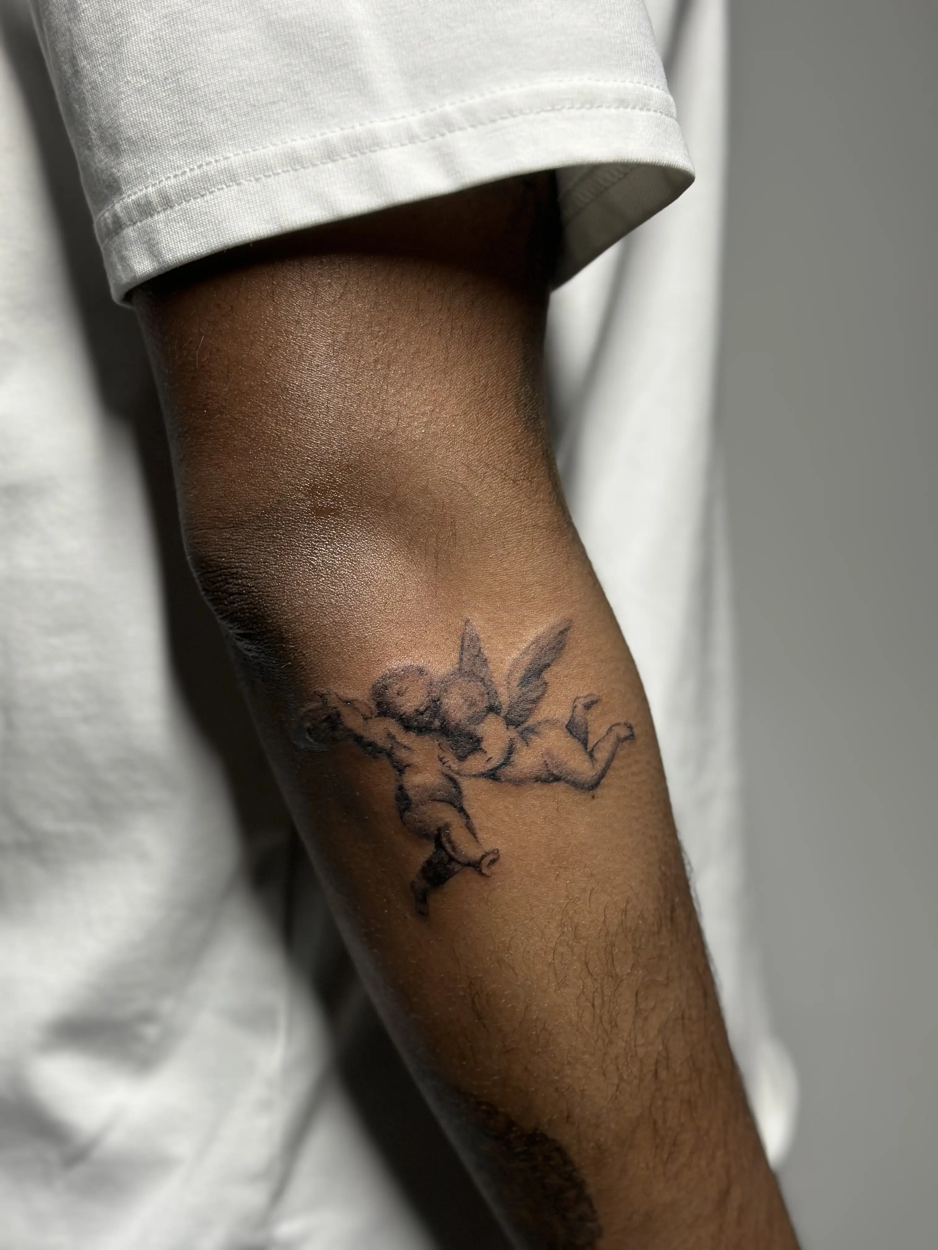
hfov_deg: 30.3
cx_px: 469
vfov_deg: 39.7
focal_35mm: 48
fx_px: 1734
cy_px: 625
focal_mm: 6.86
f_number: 1.78
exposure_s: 1/120
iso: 160
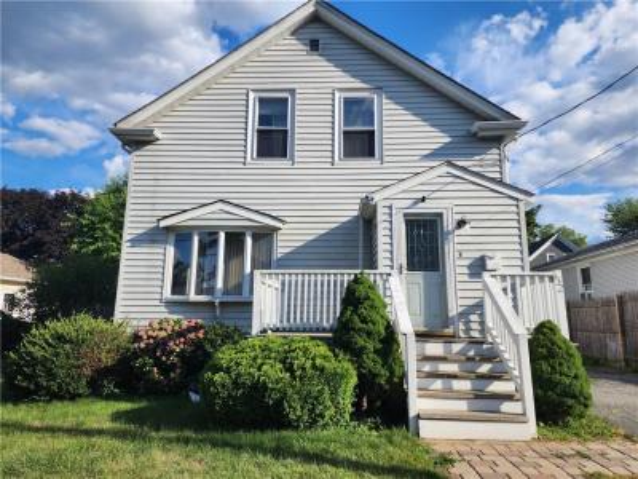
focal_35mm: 23
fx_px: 424
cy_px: 240
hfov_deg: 73.9
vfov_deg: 58.9
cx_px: 319
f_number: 1.8
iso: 12
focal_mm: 6.4
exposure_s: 1/981
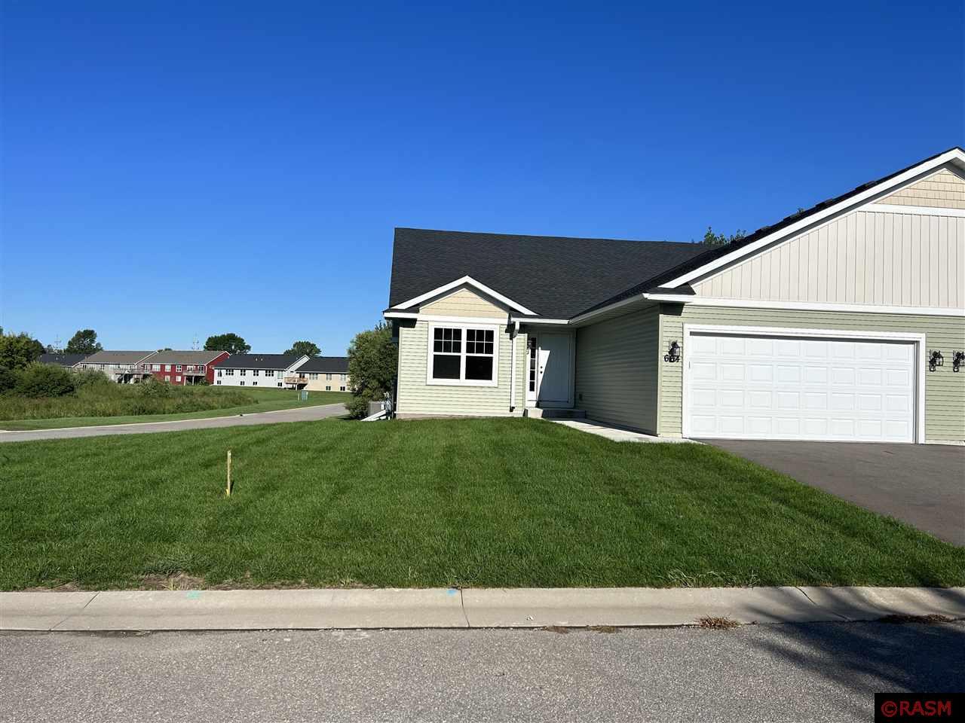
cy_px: 362
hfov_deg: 67.3
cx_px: 482
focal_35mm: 26
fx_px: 725
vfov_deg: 53.1
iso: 50
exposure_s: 1/7463
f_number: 1.5
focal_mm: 5.7
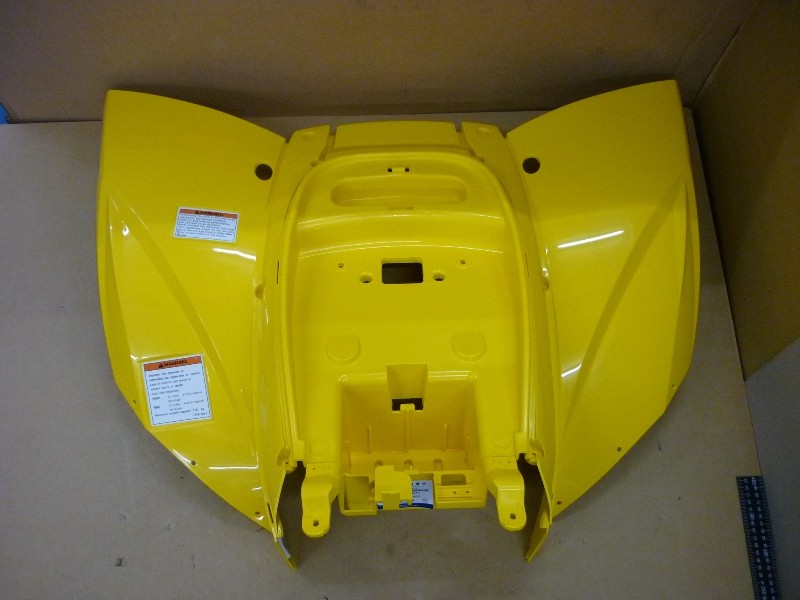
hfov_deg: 55.4
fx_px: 763
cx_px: 400
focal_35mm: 33
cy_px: 300
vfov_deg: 42.9
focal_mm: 5.5
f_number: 2.8
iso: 320
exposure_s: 1/30
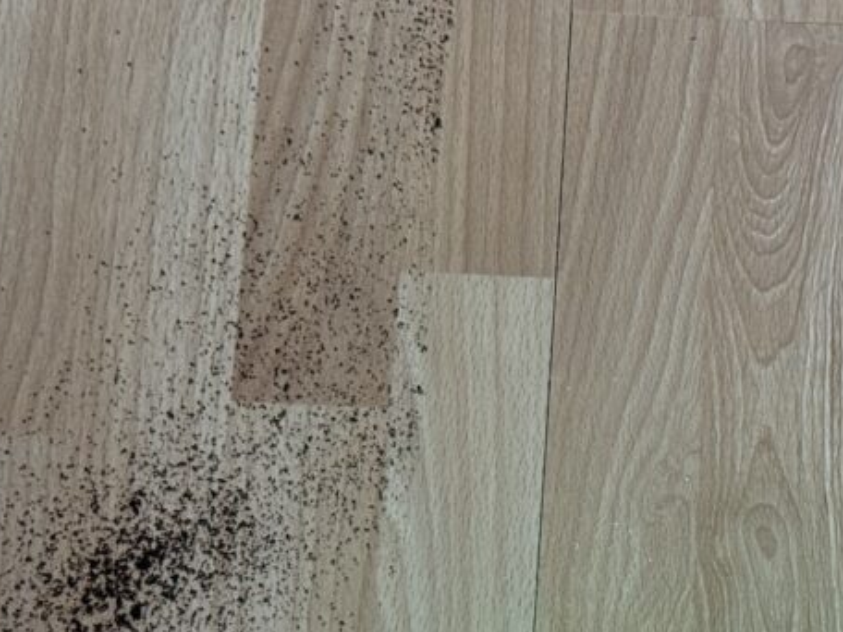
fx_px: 2533
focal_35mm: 104
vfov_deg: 14.1
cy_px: 523
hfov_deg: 18.4
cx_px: 857
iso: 125
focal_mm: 6.76
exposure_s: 1/60
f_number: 1.78
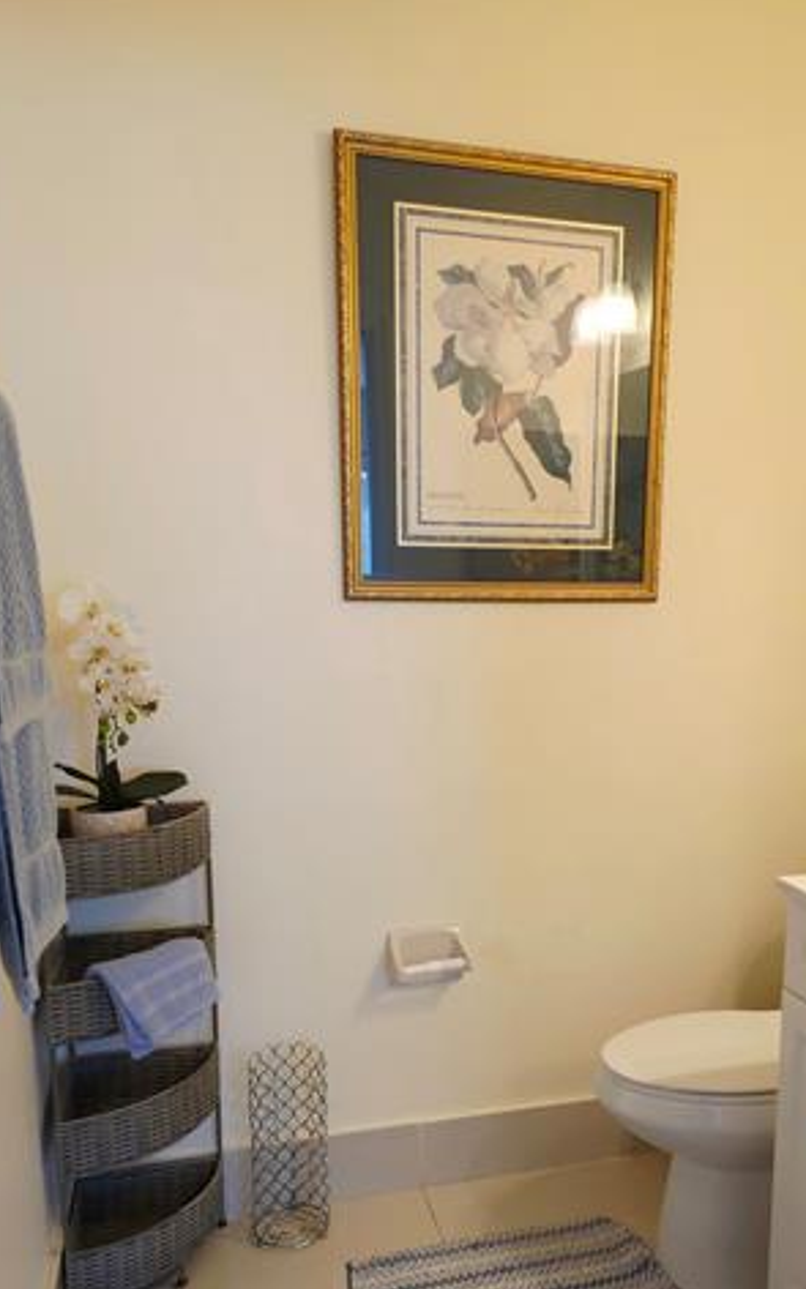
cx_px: 505
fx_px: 1090
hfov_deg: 40.3
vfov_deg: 60.5
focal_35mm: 31
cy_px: 800
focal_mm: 6.3
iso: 160
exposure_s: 1/60.2
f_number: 1.7
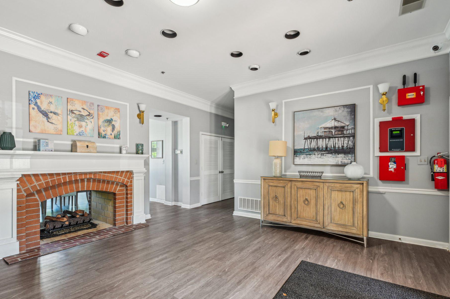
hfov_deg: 91.4
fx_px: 219
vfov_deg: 68.5
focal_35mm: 18
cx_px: 223
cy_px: 161
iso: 400
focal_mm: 15.5
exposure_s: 1/8
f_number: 8
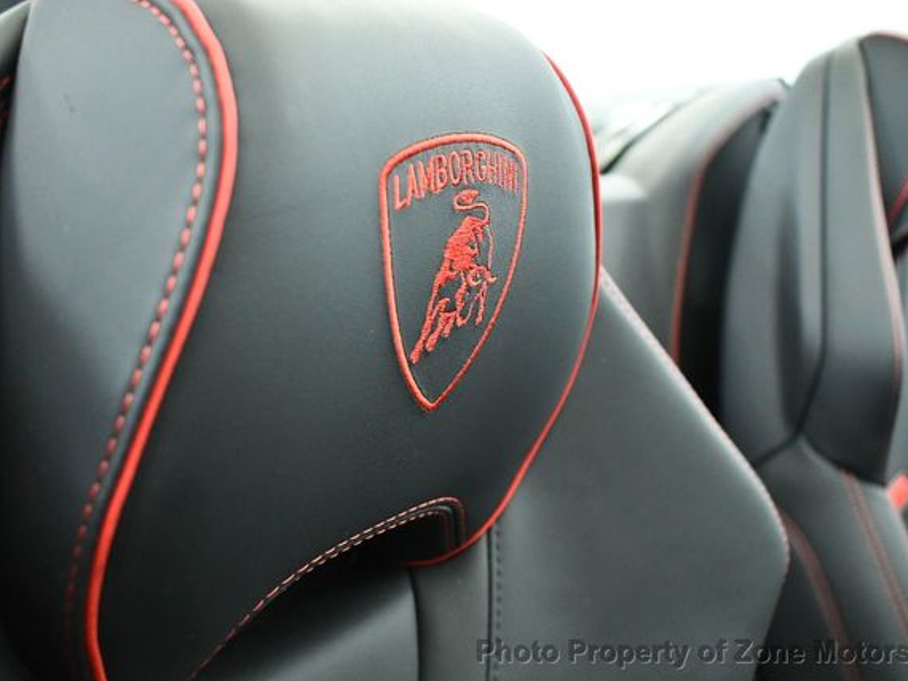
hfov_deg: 47.9
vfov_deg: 36.8
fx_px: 1023
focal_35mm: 39
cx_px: 453
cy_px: 340
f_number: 3.5
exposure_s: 1/125
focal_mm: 18
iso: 3200
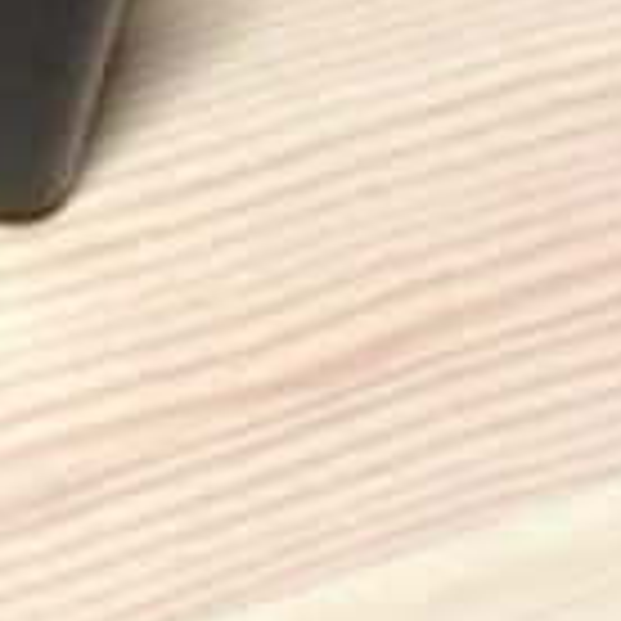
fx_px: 2578
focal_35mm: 127
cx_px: -670
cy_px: -364
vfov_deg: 12.9
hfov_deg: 12.0
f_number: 2.4
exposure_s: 1/15
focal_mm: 4.13
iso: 640
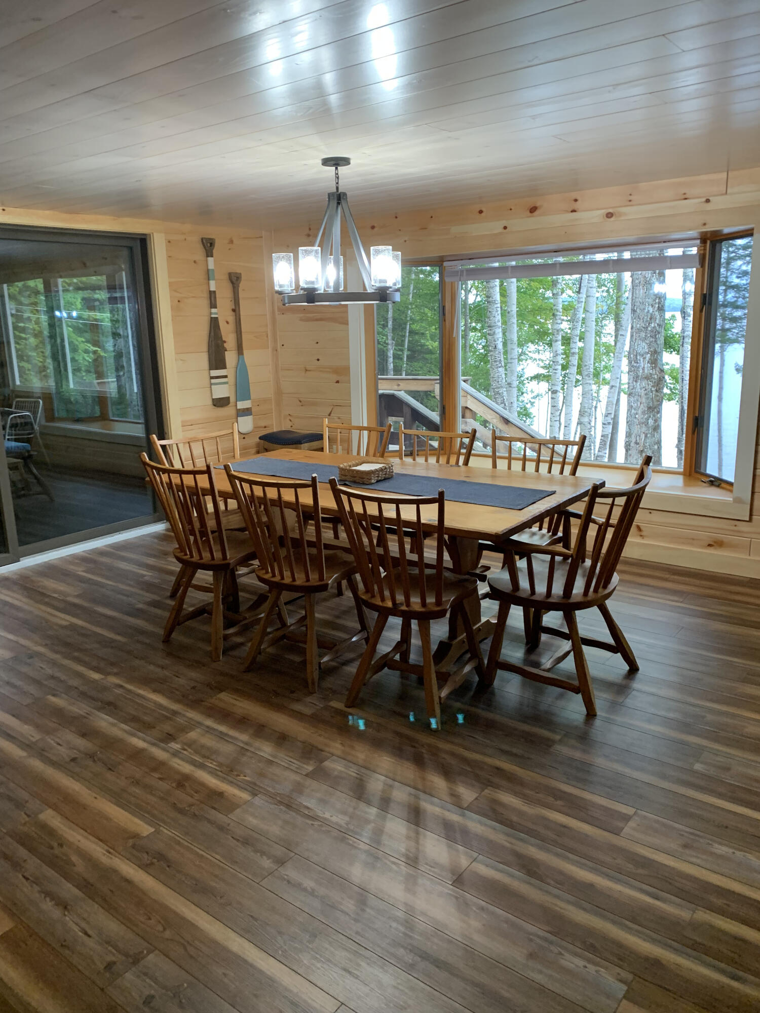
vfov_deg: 67.3
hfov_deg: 53.1
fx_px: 761
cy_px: 506
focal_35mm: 26
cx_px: 380
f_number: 1.8
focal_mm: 4.25
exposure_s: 1/60
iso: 125
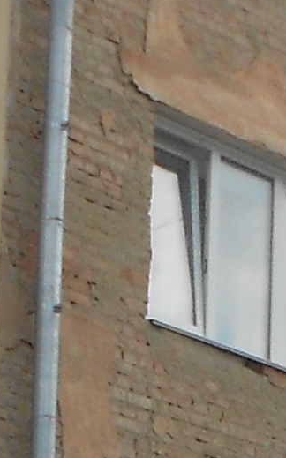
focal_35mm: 256
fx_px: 3195
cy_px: 520
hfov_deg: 5.0
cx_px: 680
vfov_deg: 8.1
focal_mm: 5.3
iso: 80
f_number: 3.4
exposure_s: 1/500
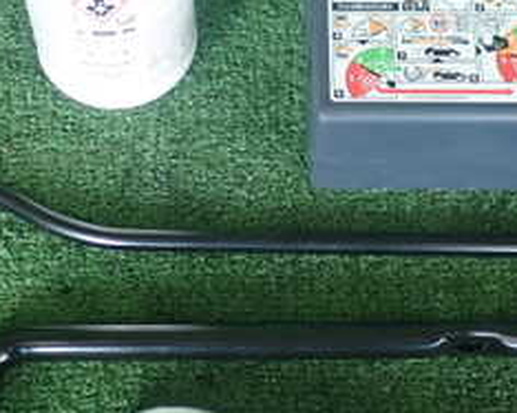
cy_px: 119
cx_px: 289
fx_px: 1224
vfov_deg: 19.1
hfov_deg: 23.8
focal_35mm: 80
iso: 200
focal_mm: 5.87
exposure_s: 1/60
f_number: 2.4
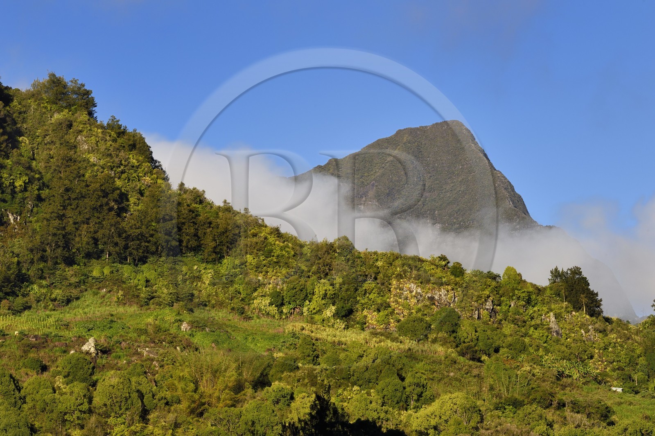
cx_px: 328
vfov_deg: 6.9
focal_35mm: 200
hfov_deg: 10.3
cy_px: 218
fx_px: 3637
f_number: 14
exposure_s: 1/250
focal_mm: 200
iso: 200
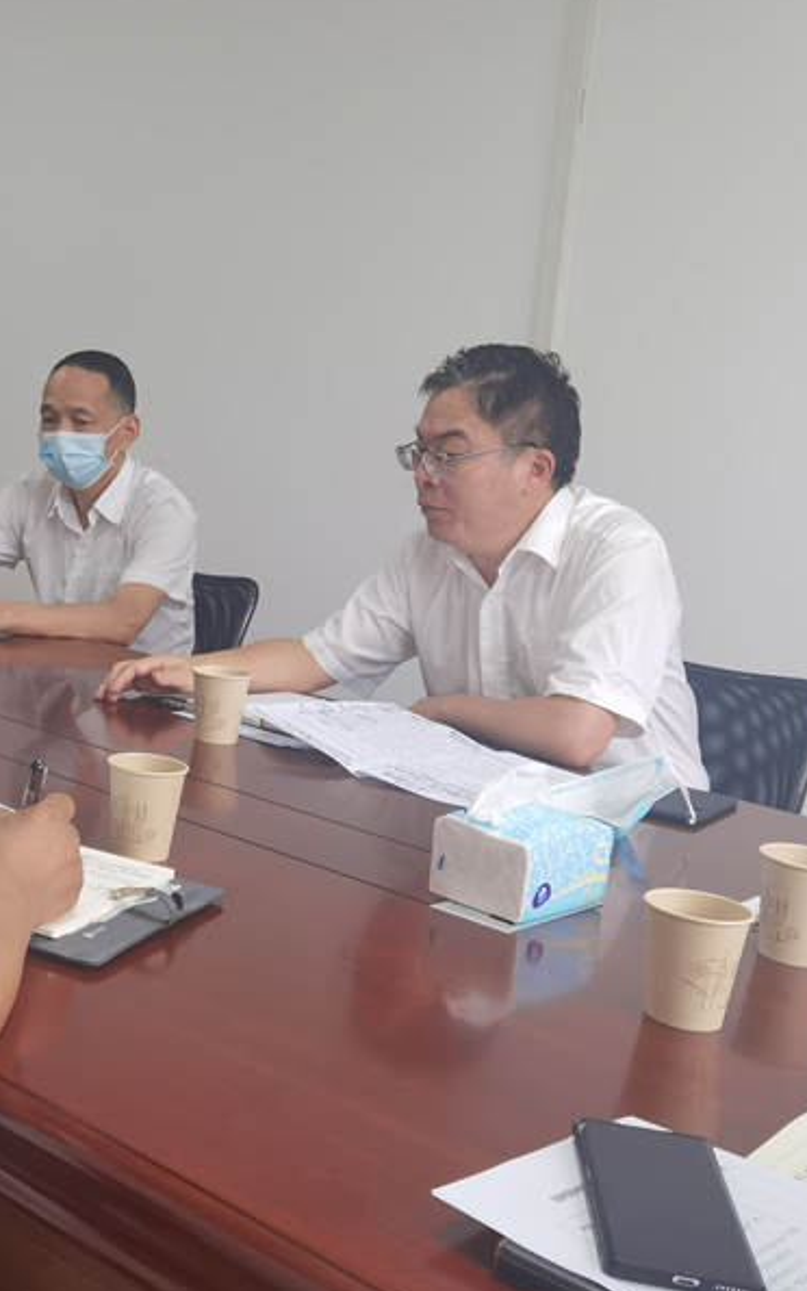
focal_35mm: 46
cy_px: 650
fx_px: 1618
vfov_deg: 43.5
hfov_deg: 26.4
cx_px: -9
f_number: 1.9
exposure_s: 1/100
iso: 64
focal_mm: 6.71
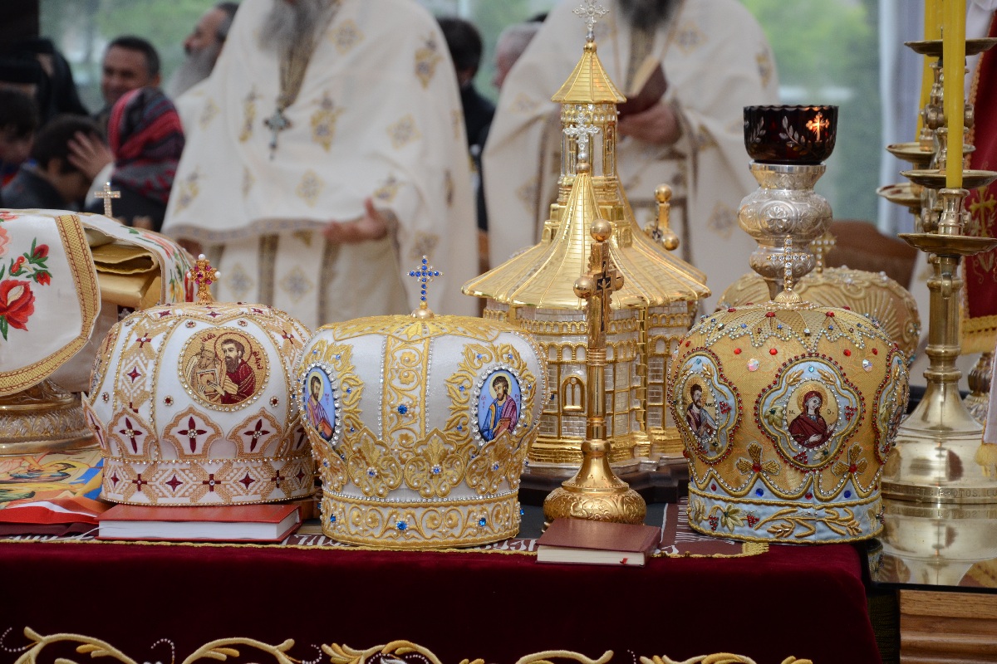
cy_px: 332
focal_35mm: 120
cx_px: 498
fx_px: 3323
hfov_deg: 17.1
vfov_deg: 11.4
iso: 800
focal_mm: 80
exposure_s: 1/125
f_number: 6.3
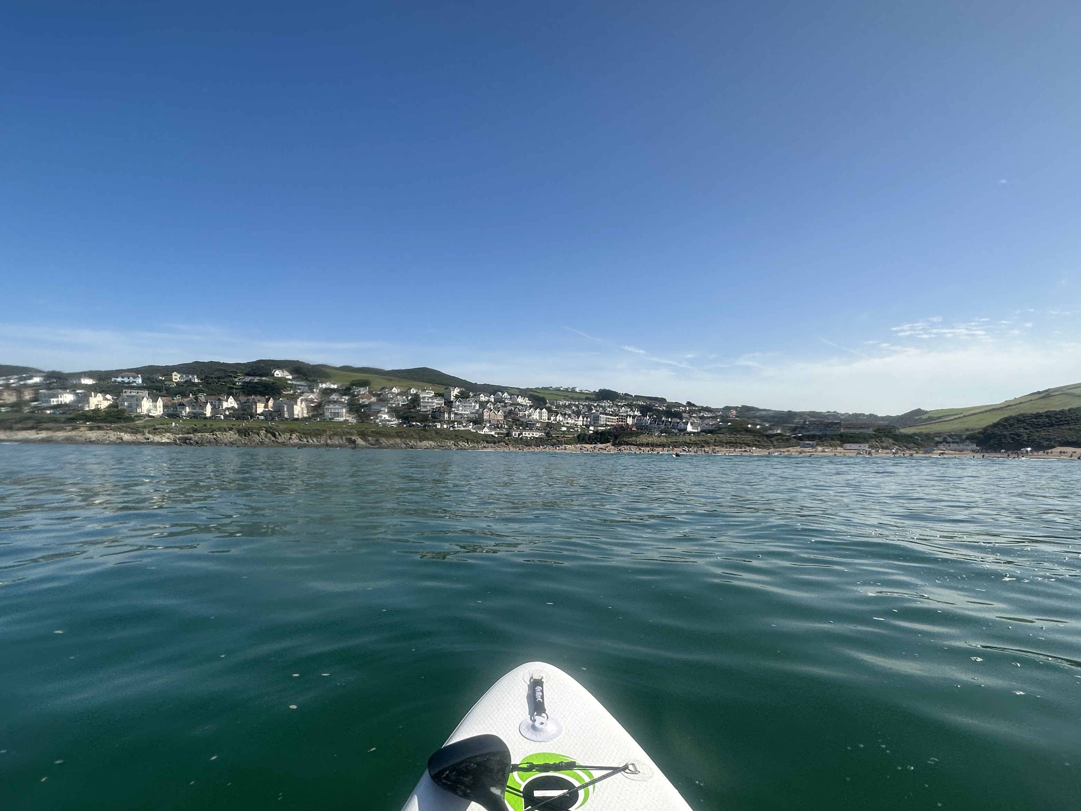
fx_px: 562
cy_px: 507
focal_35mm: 18
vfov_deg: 70.4
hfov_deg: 87.7
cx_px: 527
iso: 50
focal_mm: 2.22
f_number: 2.2
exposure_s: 1/2451
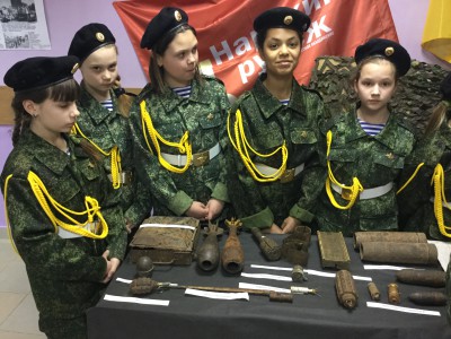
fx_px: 404
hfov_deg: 58.4
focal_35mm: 31
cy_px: 170
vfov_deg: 45.4
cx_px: 226
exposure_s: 1/24
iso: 200
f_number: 2.4
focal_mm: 3.3
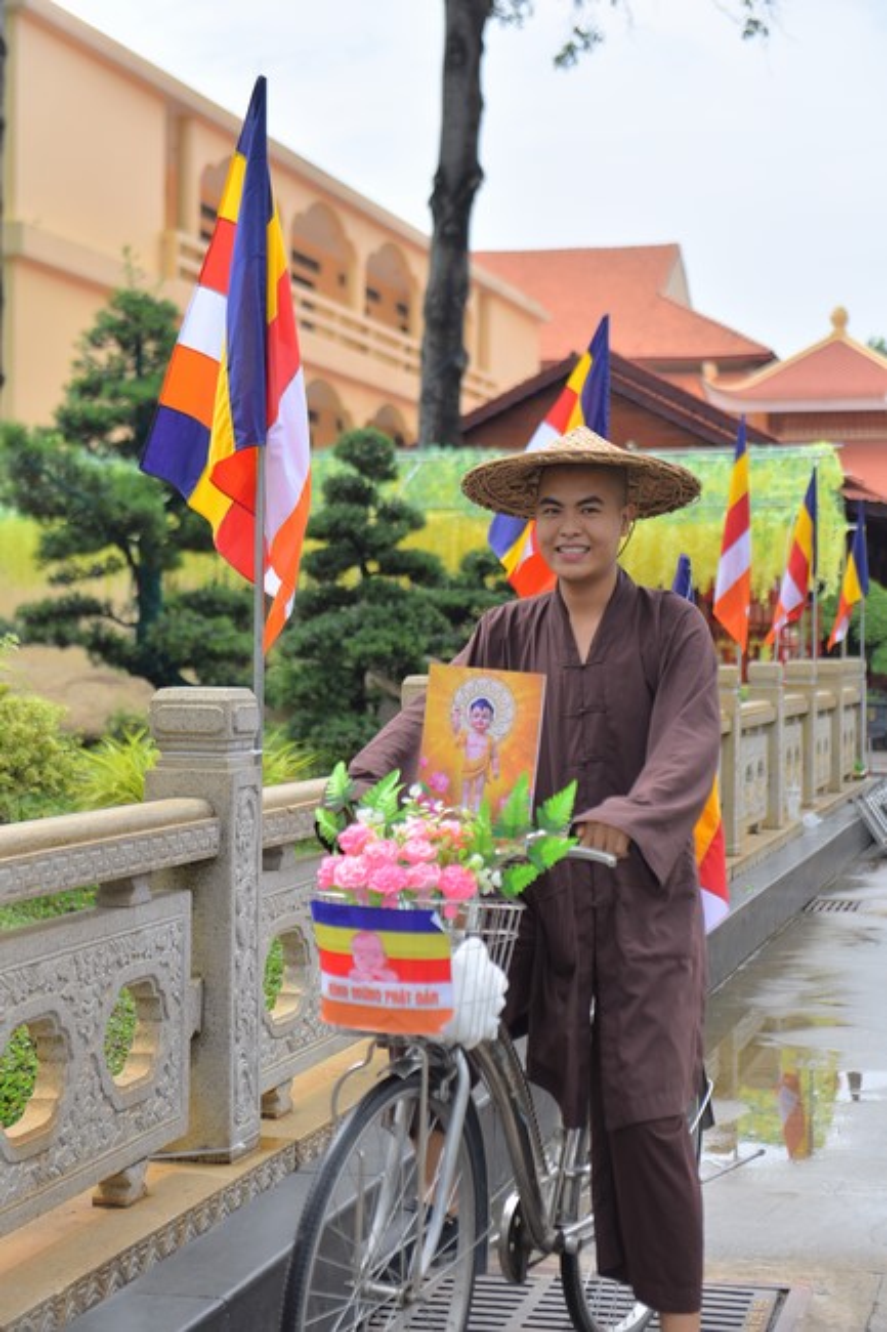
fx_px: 2588
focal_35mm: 70
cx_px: 444
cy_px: 666
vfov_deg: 28.9
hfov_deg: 19.4
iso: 100
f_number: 3.2
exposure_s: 1/1000
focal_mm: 70
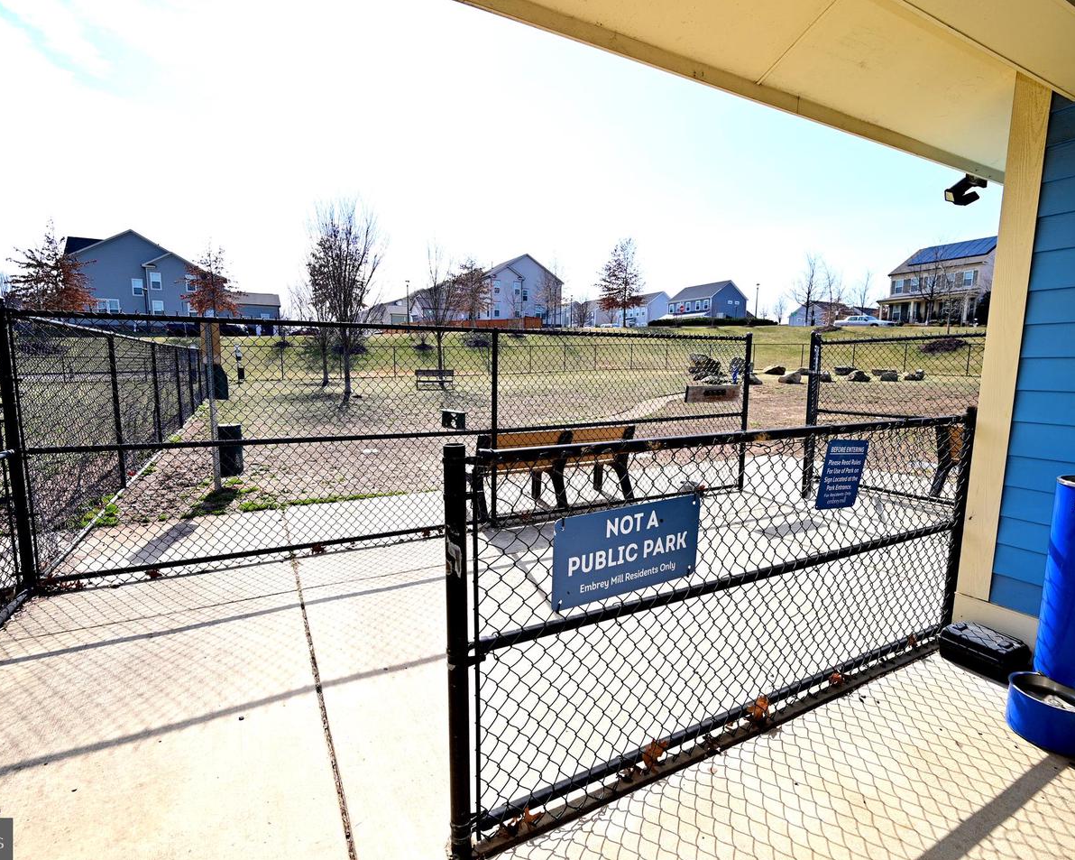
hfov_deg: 89.6
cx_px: 522
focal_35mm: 17
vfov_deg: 76.9
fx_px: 541
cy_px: 431
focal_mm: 15
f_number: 4.5
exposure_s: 1/640
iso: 100
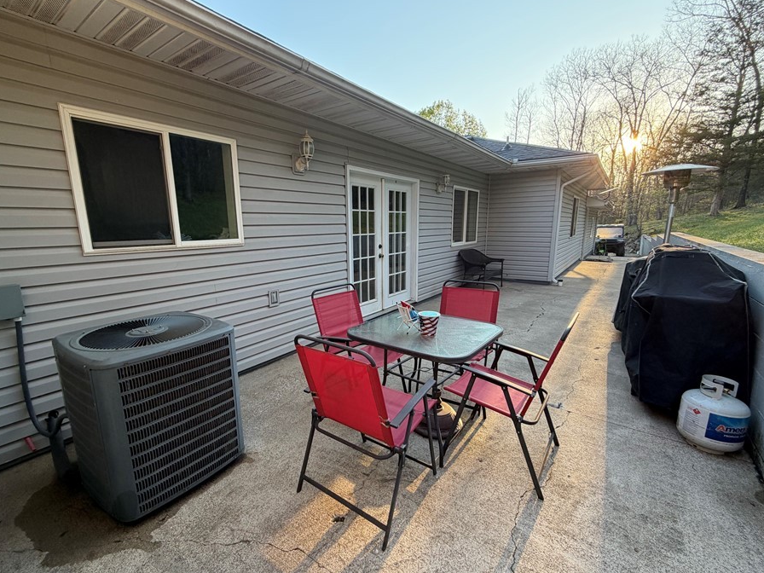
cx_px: 362
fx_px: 353
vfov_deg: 78.1
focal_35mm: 16
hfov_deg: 94.4
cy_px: 293
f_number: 2.2
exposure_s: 1/121
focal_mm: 2.22
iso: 64
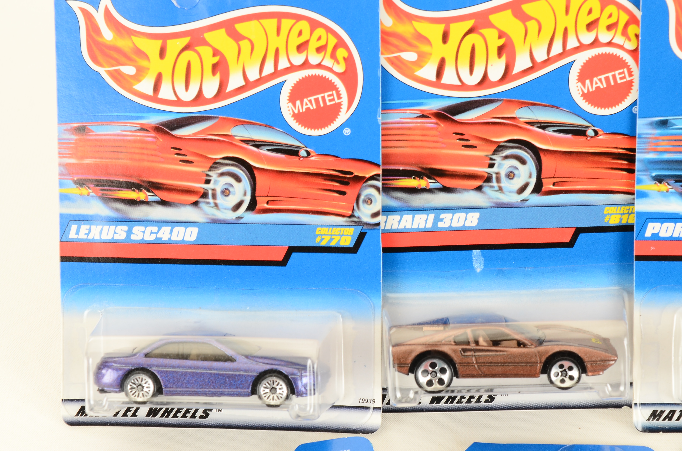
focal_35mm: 82
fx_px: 1560
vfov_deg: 16.5
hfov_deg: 24.7
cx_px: 341
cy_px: 226
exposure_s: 1/80
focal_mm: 55
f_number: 13
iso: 320
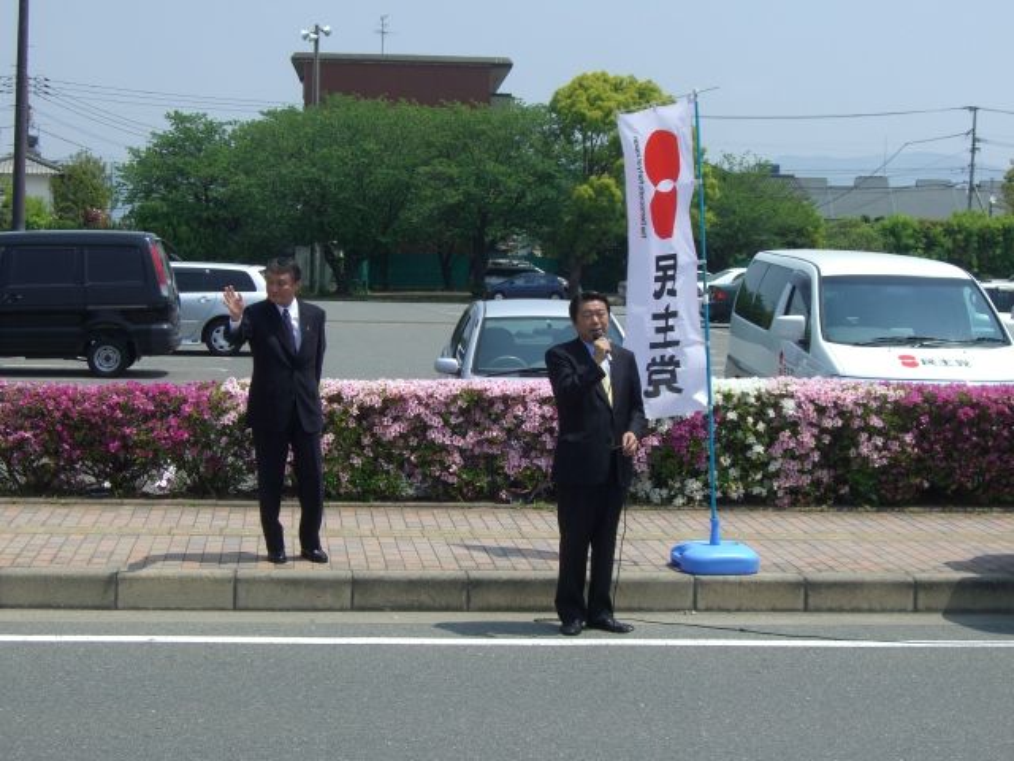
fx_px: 1933
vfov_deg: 22.3
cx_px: 507
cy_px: 380
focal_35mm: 66
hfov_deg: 29.4
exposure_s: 1/160
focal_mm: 13.7
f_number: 7.6
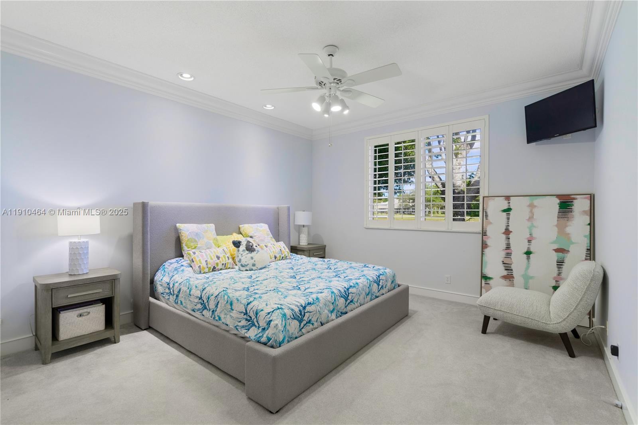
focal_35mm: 16
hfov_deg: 96.7
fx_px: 283
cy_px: 212
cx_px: 319
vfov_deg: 73.7
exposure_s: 1/10
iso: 400
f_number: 8
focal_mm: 16
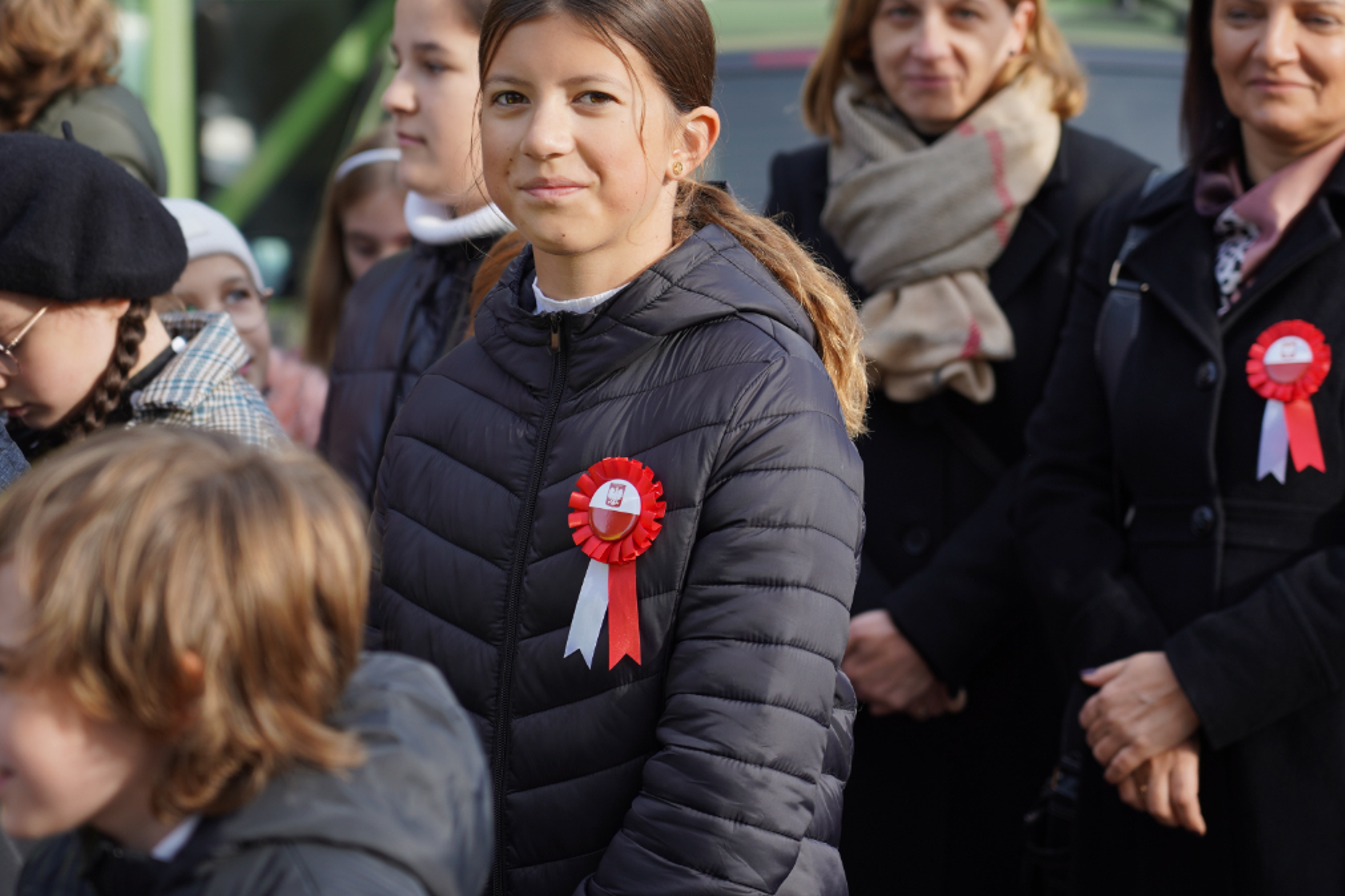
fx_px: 5043
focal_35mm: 135
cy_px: 357
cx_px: 621
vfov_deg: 10.2
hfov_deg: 15.2
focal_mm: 105
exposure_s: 1/200
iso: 100
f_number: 4
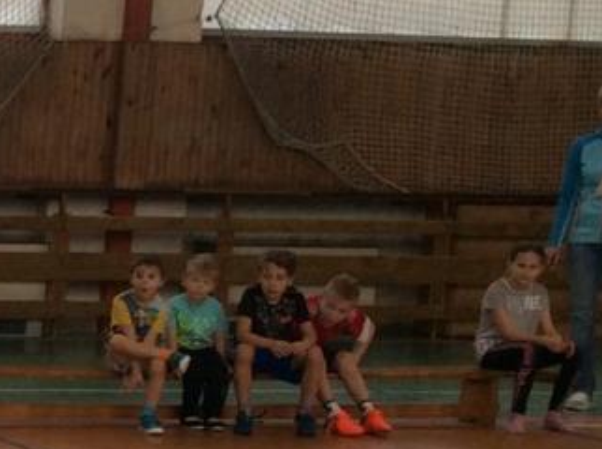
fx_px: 2308
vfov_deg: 11.0
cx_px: -624
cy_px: 497
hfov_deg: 12.8
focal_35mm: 133
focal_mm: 3.3
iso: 32
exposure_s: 1/100
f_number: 2.4
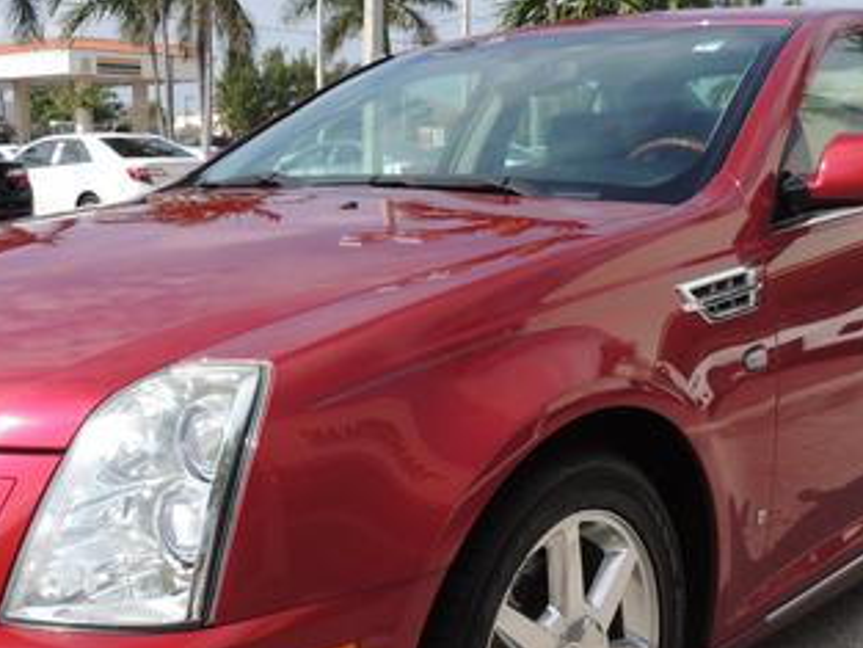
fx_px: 1222
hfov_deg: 38.8
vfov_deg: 29.7
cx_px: 383
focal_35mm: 49
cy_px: 372
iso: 100
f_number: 3.3
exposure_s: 1/1250
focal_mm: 4.3
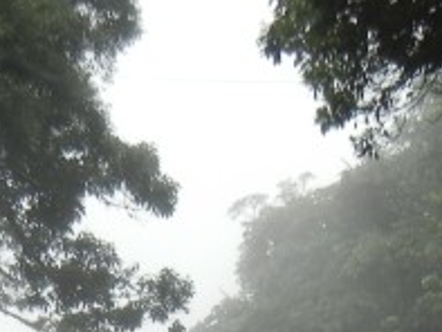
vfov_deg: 9.2
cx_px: 168
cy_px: 565
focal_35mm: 156
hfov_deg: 12.6
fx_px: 1993
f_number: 3.5
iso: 160
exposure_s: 1/320
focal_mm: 5.4
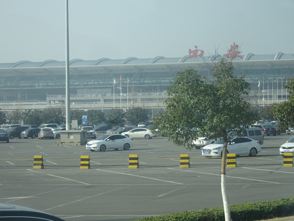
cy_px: 110
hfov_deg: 17.6
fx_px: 951
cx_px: 147
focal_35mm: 112
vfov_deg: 13.2
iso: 160
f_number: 5.6
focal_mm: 19.1
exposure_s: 1/400
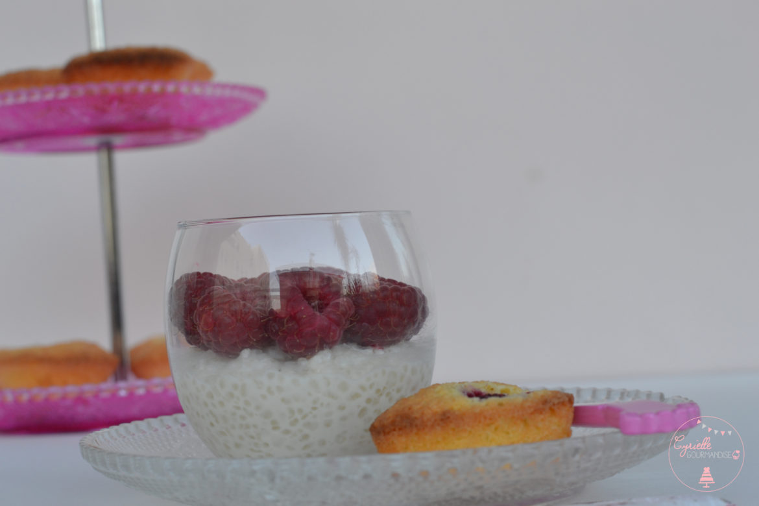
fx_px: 1581
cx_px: 380
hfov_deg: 27.0
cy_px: 253
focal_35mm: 75
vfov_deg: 18.2
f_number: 8
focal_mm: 50
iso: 400
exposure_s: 1/80
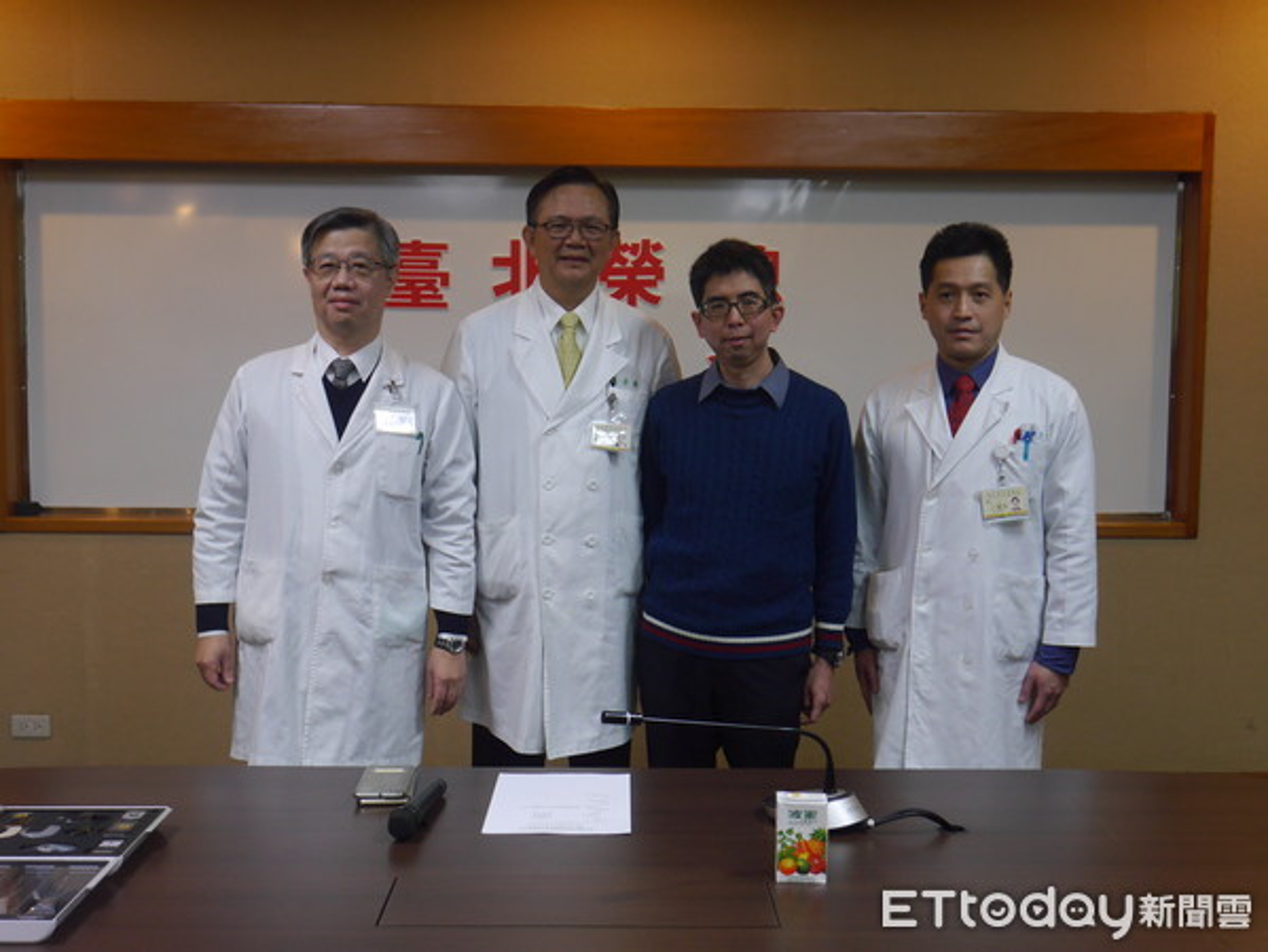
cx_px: 634
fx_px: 1466
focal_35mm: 40
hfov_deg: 46.8
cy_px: 476
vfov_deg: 36.0
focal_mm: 20
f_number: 4.4
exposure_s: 1/60
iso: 800
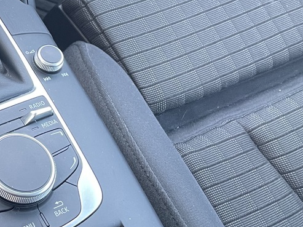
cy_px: 20
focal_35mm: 76
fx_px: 665
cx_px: -98
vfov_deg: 19.0
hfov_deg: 22.7
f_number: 1.6
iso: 250
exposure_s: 1/60
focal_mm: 4.2
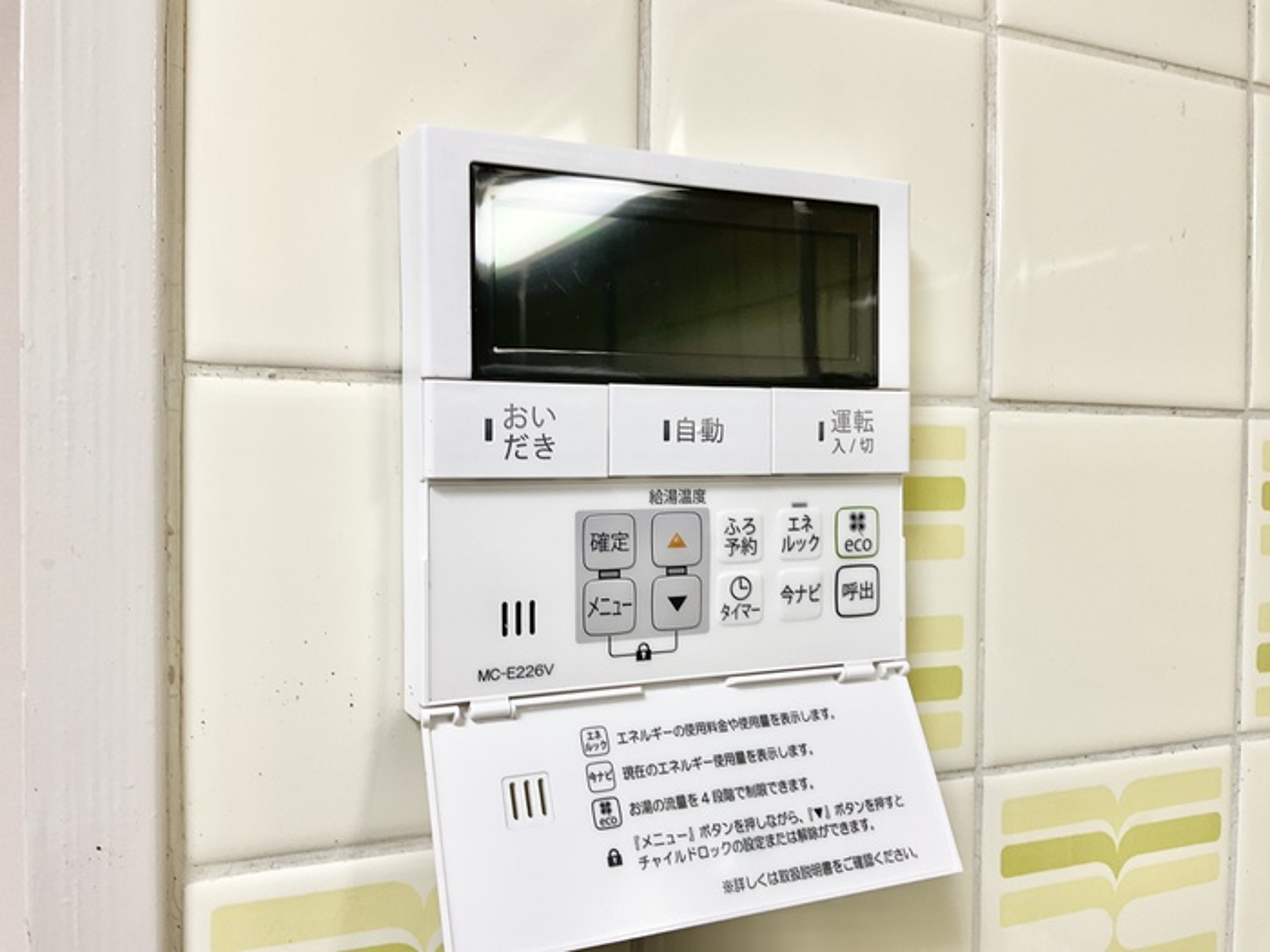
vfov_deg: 48.2
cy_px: 476
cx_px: 635
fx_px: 1064
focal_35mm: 29
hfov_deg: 61.7
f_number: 1.8
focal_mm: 3
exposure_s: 1/60
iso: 32
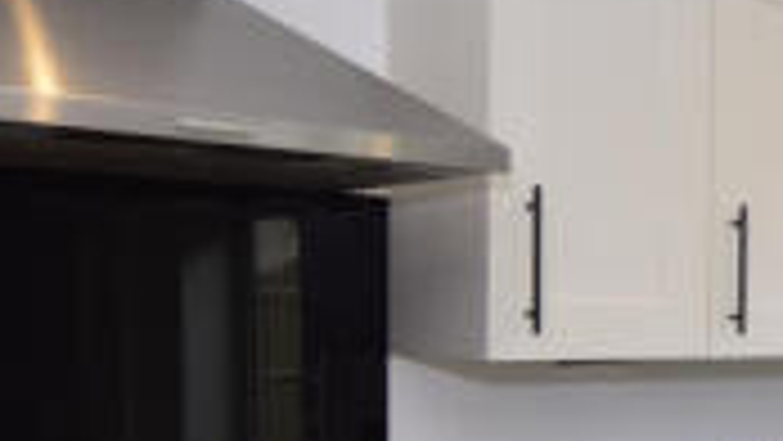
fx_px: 1225
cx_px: 857
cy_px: 376
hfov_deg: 31.5
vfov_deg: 20.1
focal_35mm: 59
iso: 320
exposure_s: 1/160
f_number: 4
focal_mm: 10
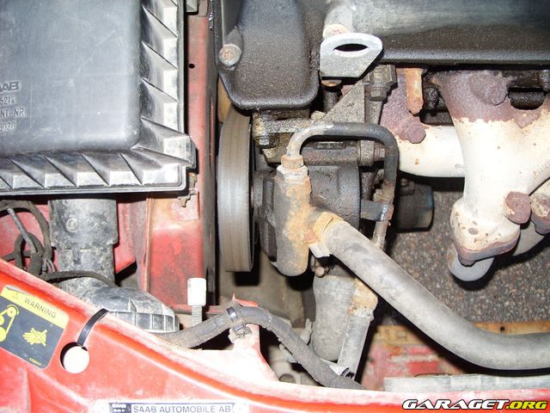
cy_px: 206
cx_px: 275
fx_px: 604
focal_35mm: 38
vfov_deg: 37.7
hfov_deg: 49.0
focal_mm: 7.8
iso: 50
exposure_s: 1/30
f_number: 2.8
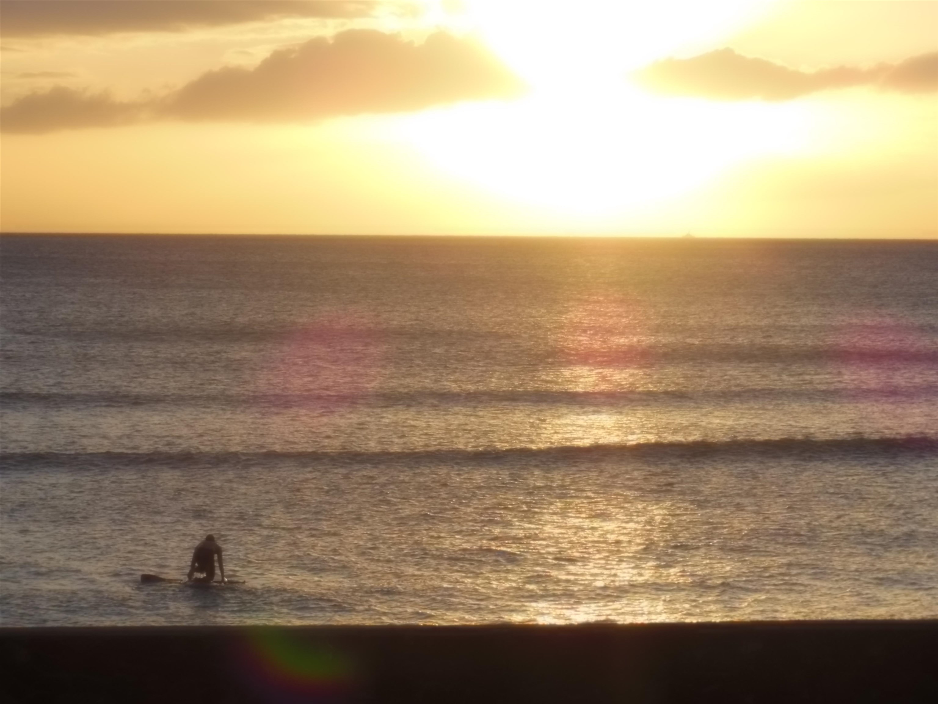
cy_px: 352
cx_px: 469
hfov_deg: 12.0
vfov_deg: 9.0
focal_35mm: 165
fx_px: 4471
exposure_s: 1/400
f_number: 5.9
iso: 125
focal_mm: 29.5
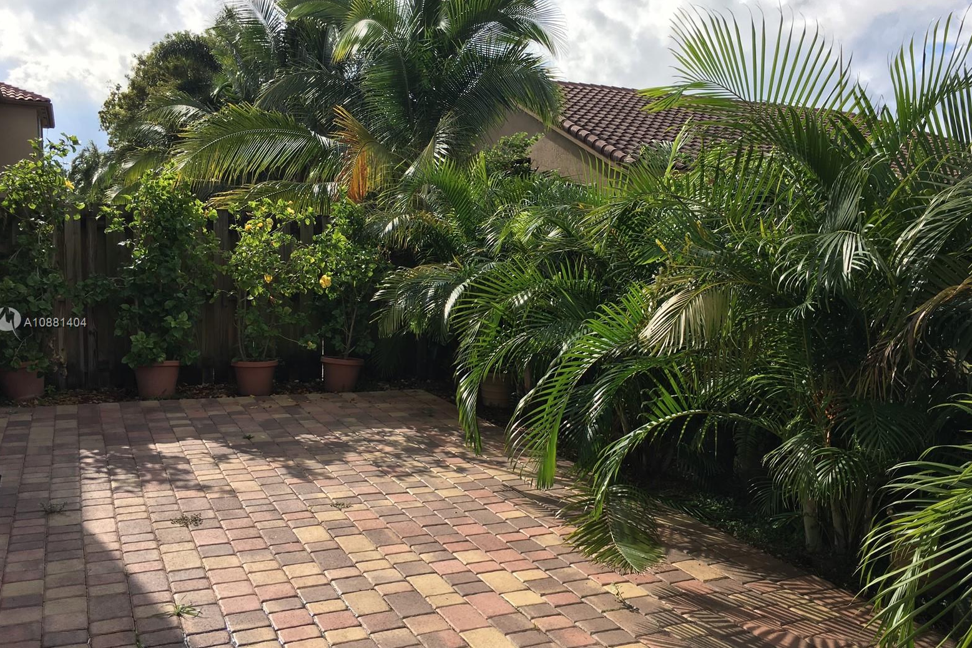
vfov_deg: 42.3
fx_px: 837
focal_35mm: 31
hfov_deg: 60.3
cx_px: 488
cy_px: 323
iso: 25
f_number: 2.2
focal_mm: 4.15
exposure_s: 1/1148
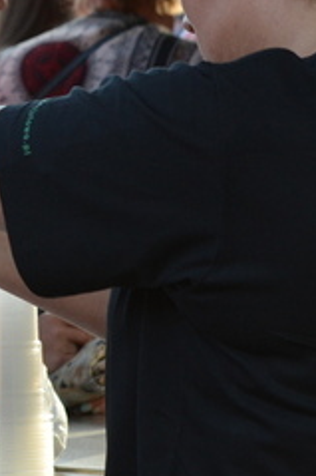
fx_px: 4100
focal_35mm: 311
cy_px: 82
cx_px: -334
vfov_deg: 6.6
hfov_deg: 4.4
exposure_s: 1/500
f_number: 5.6
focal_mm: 70
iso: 800
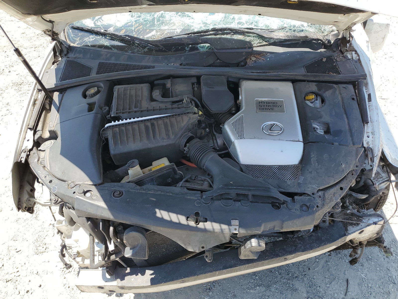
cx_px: 199
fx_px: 299
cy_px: 150
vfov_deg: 53.1
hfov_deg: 67.3
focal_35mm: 26
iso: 50
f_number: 1.5
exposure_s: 1/1111
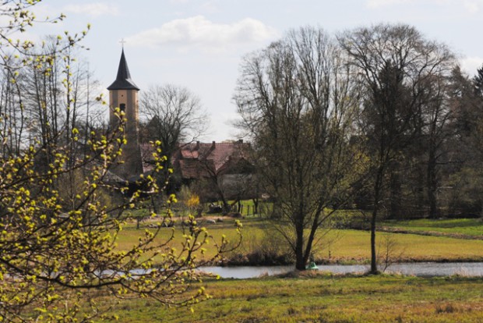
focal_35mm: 135
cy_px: 162
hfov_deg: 15.2
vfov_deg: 10.2
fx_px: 1812
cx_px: 242
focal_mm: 90
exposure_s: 1/1250
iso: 800
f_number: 18
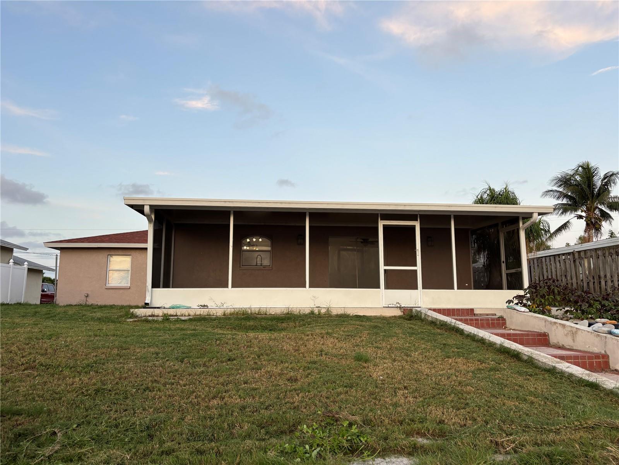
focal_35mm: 26
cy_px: 232
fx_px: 465
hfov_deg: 67.3
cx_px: 310
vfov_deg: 53.1
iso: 50
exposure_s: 1/121
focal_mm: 5.96
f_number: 1.6
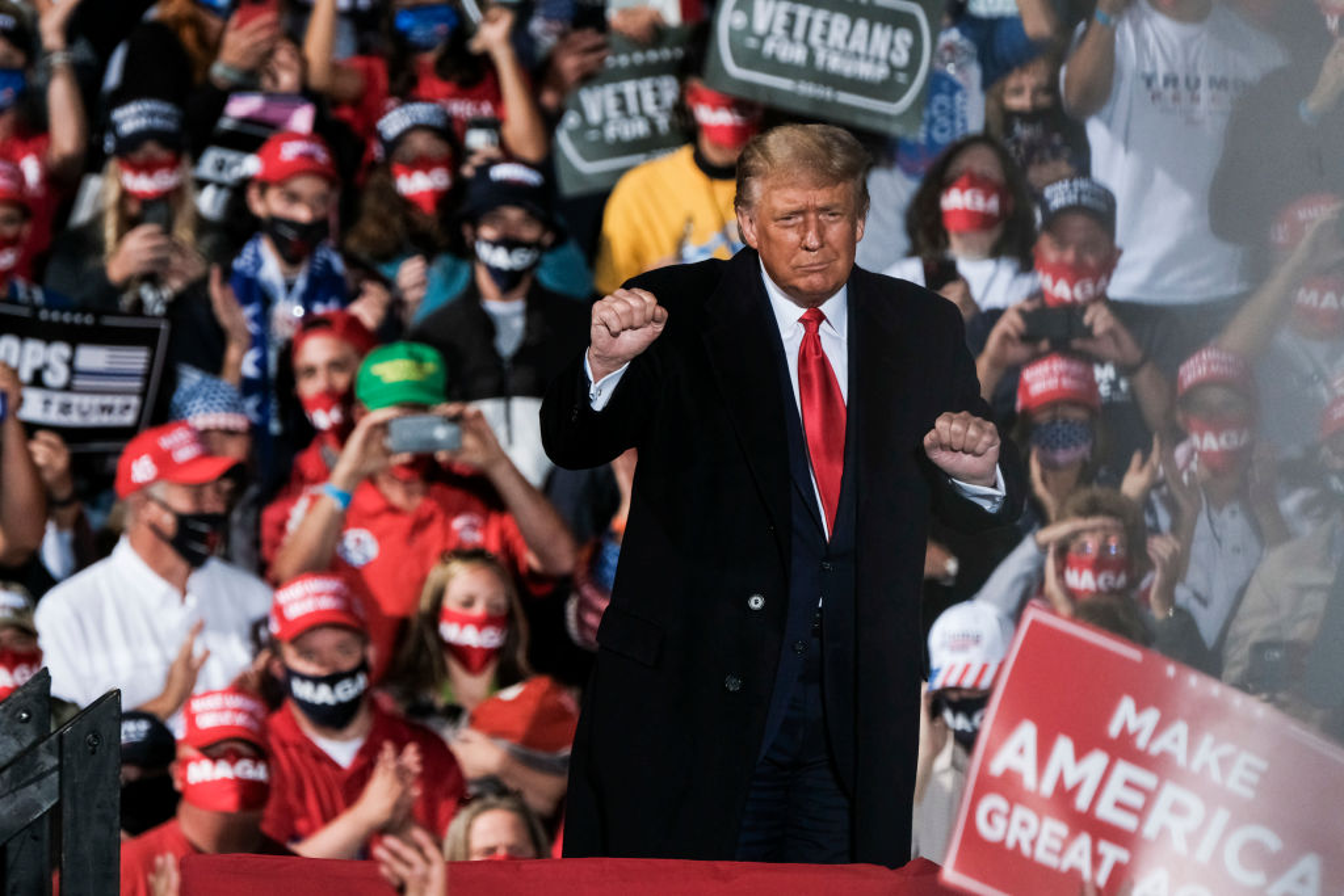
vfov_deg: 2.3
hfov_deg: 3.4
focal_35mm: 600
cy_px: 448
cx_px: 672
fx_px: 22402
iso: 1600
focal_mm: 400
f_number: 6.4
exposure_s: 1/400
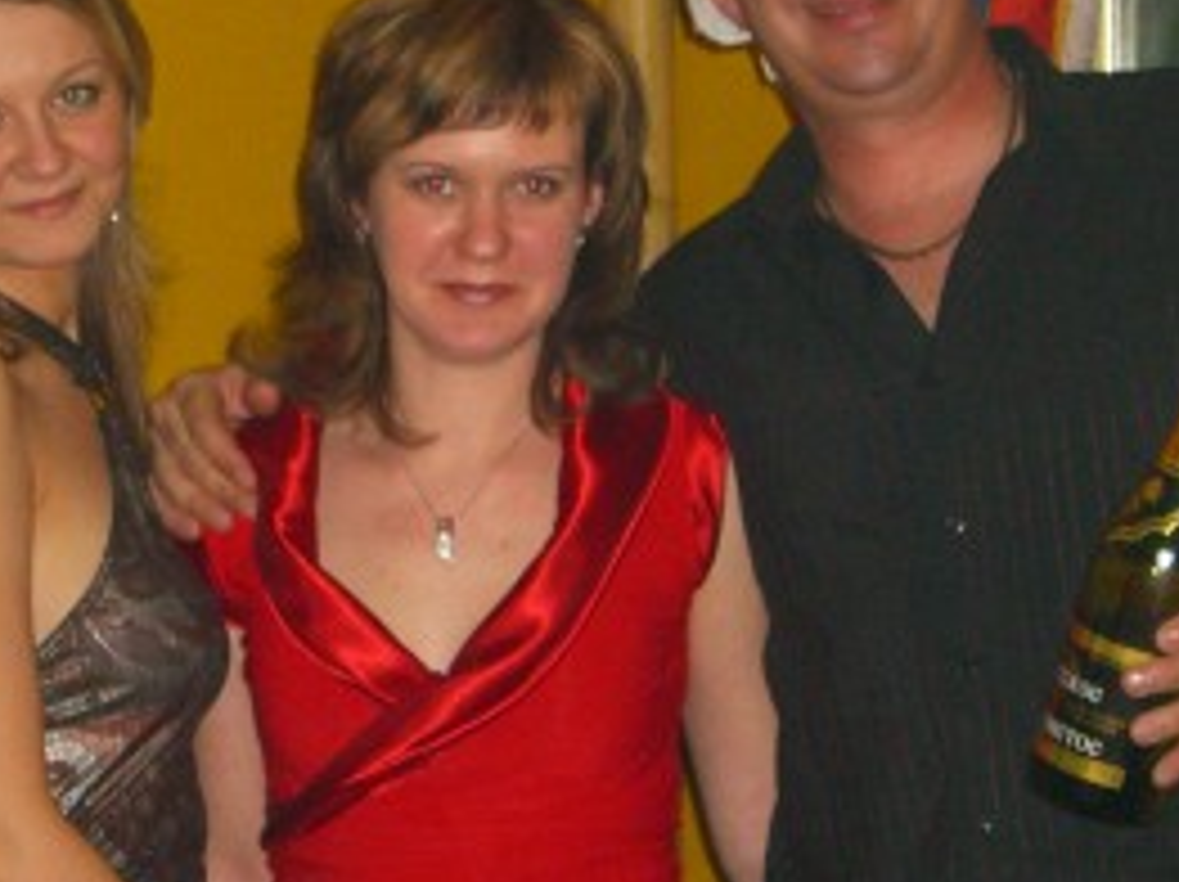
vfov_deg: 9.5
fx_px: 5308
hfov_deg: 12.6
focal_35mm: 156
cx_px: 315
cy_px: 418
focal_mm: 14.2
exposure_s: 1/60
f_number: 4
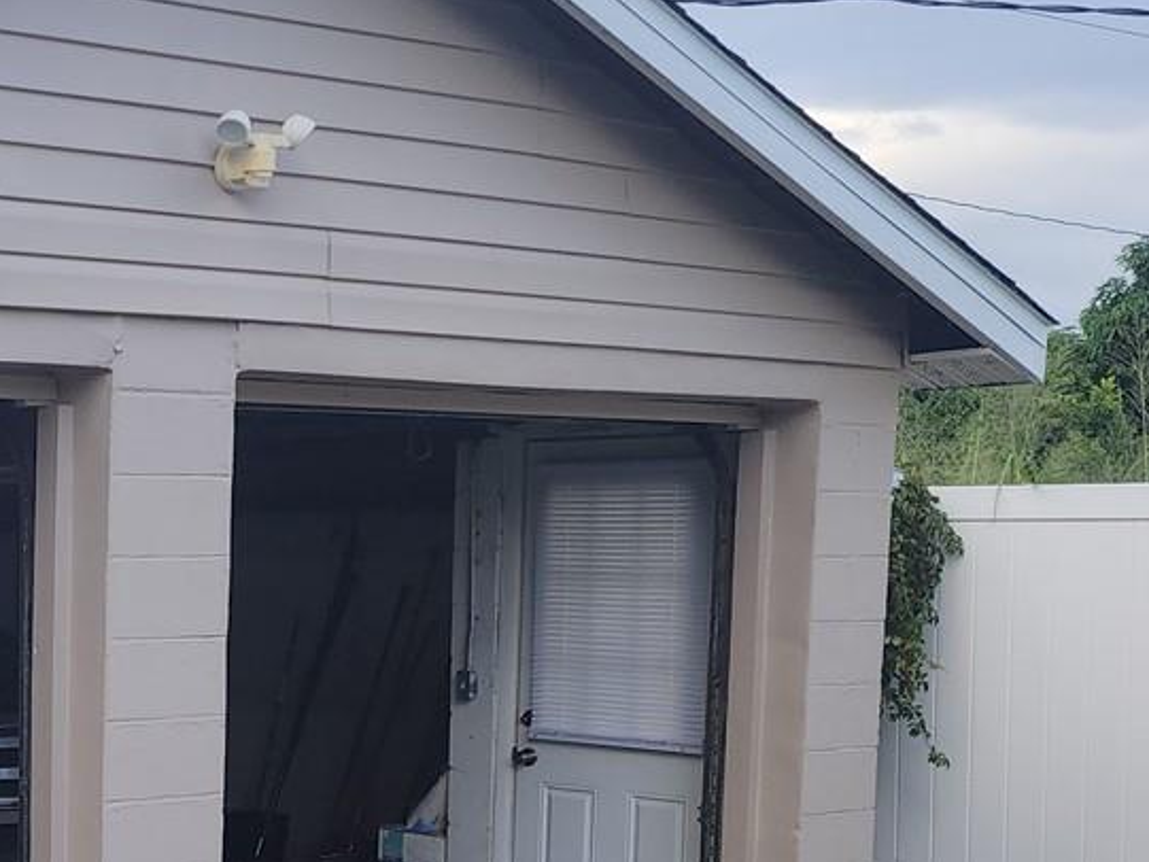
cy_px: 756
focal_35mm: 68
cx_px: -312
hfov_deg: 25.0
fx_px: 2258
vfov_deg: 21.2
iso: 12
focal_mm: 6.4
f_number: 1.8
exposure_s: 1/168
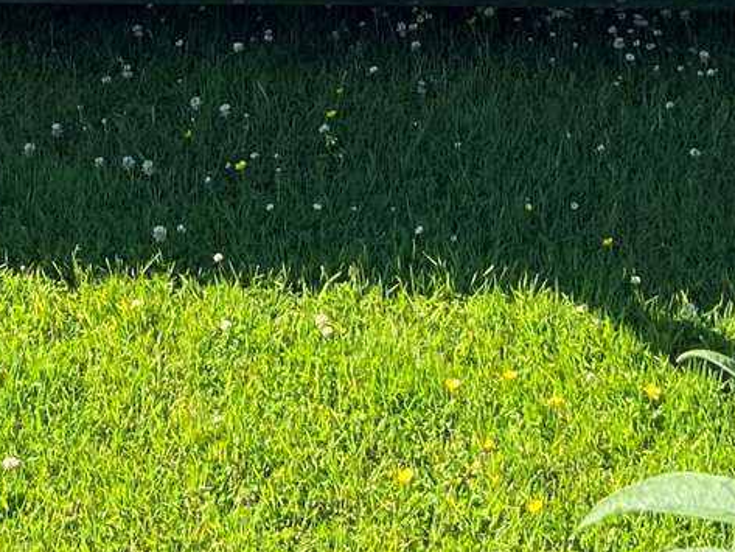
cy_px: -594
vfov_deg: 11.9
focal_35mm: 110
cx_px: 362
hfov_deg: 17.9
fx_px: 2336
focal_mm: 4.25
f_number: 1.8
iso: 32
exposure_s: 1/1016
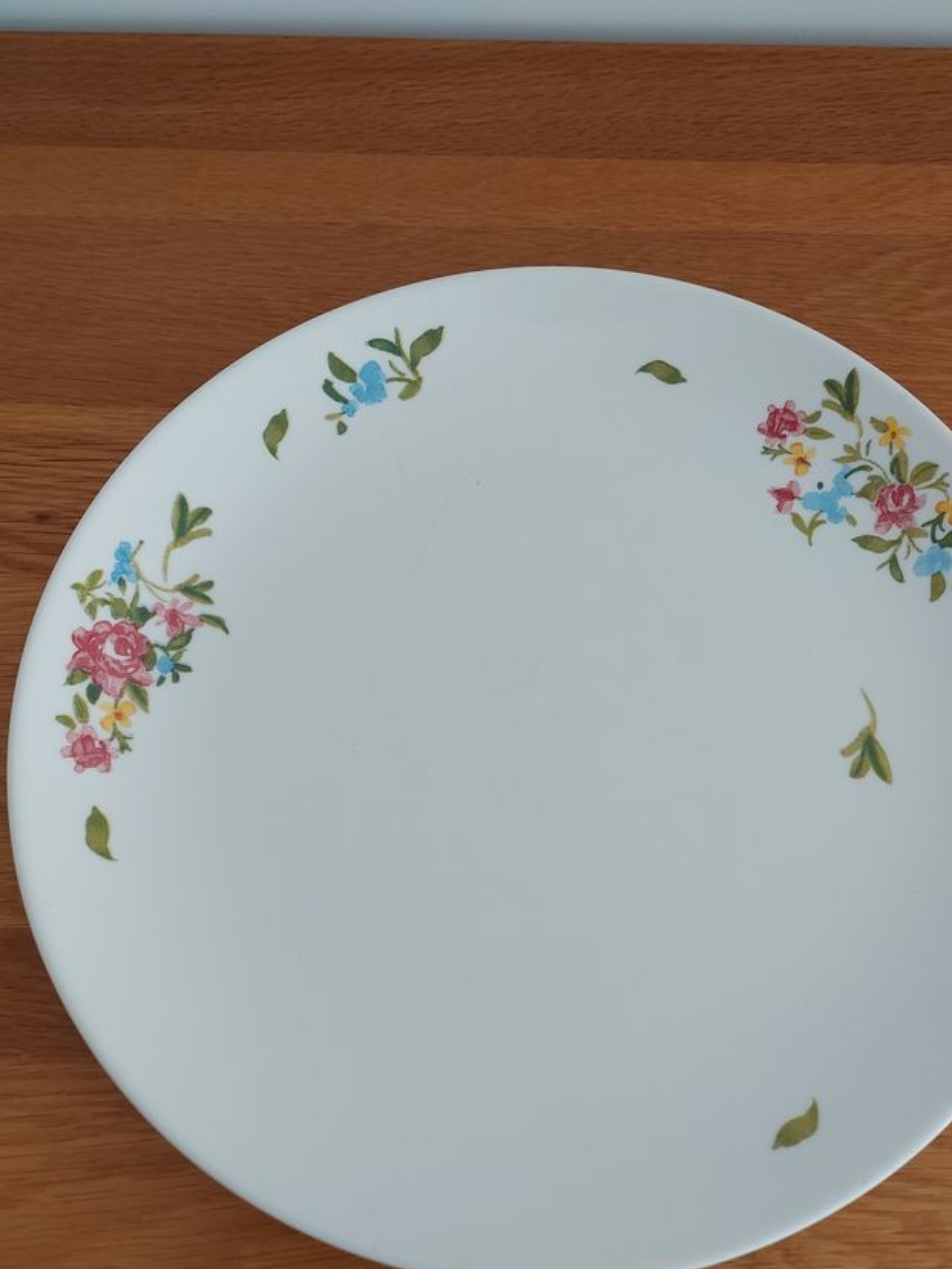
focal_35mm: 29
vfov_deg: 61.7
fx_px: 1063
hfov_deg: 48.1
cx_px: 549
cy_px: 648
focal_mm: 5.23
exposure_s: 1/50
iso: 160
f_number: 1.8
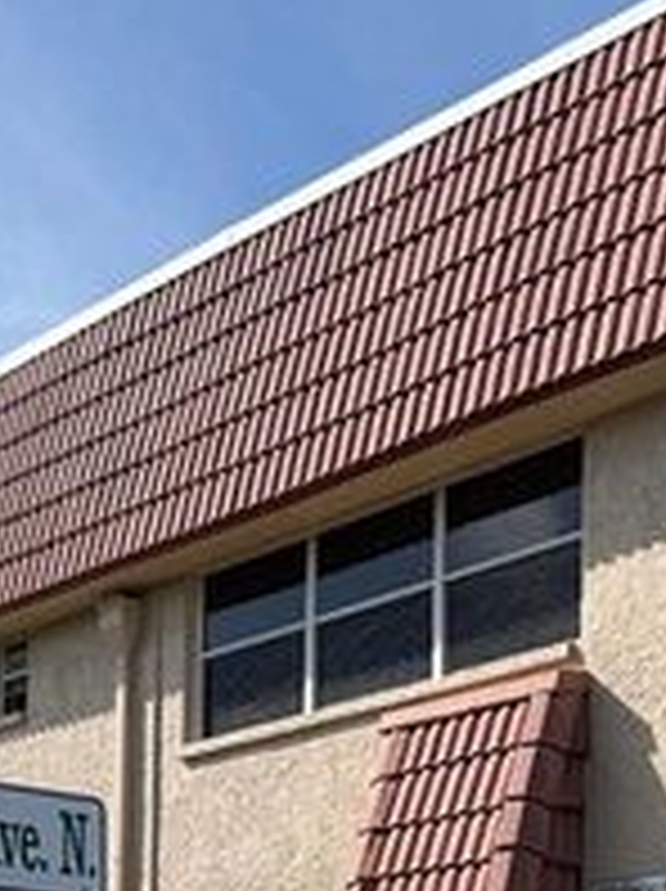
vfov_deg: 22.8
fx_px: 2082
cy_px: 979
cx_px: 302
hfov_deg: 18.2
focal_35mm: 81
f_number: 1.78
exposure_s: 1/5319
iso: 80
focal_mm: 6.76
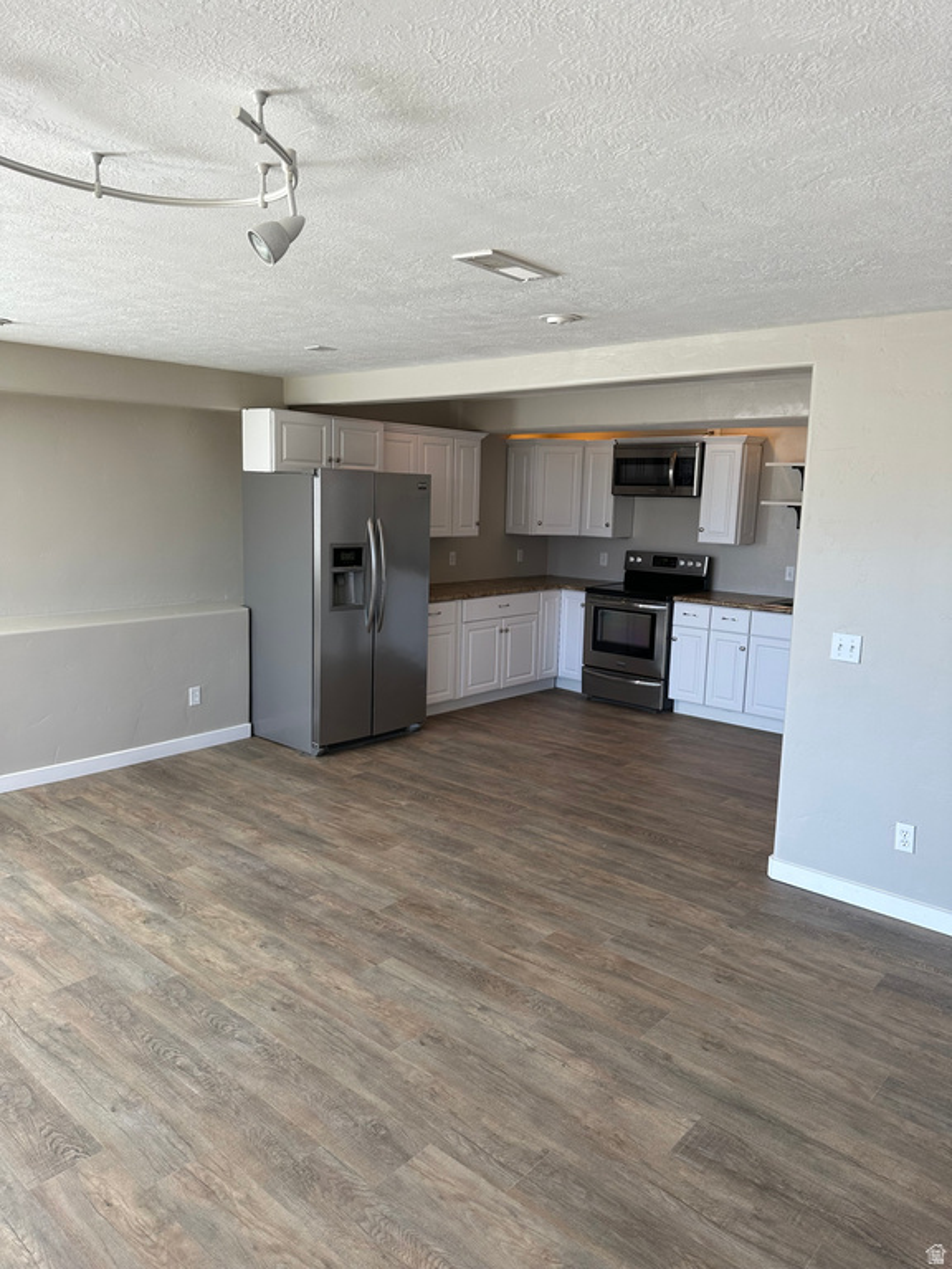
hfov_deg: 56.8
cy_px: 634
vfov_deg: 71.6
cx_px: 476
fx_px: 880
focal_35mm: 24
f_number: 1.78
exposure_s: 1/121
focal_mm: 6.86
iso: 125
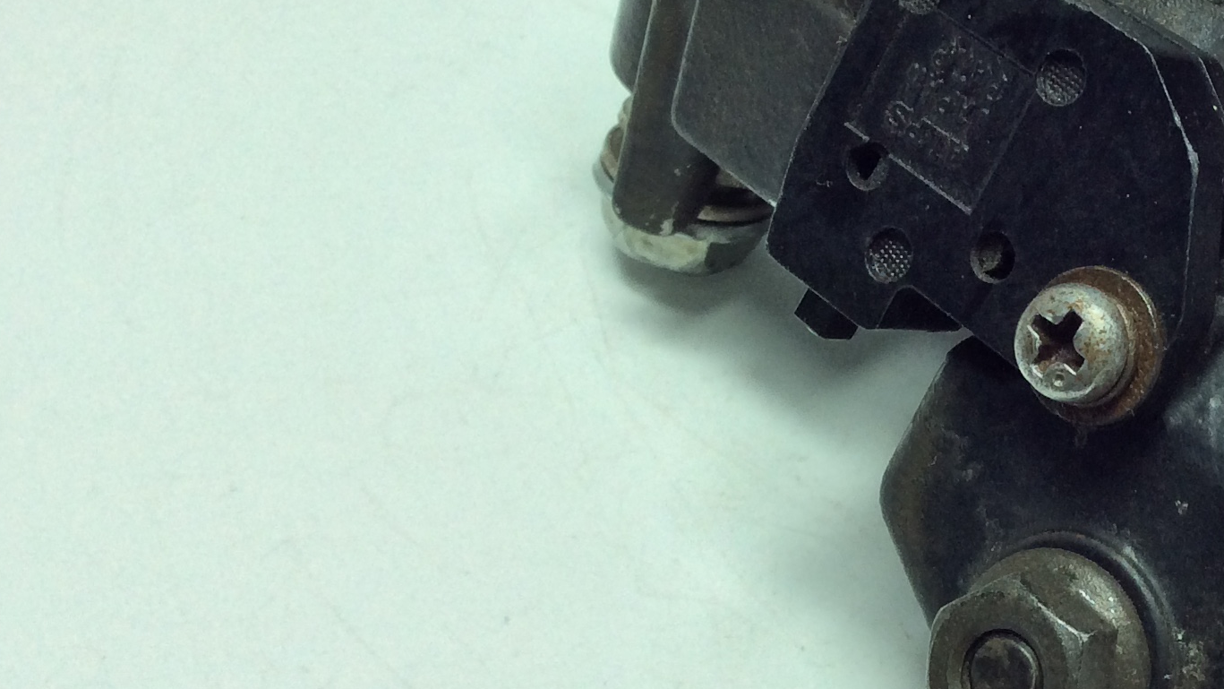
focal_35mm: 66
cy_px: 113
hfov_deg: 30.2
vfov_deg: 18.1
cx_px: 1147
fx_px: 2142
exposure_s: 1/338
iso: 32
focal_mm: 3.3
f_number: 2.4
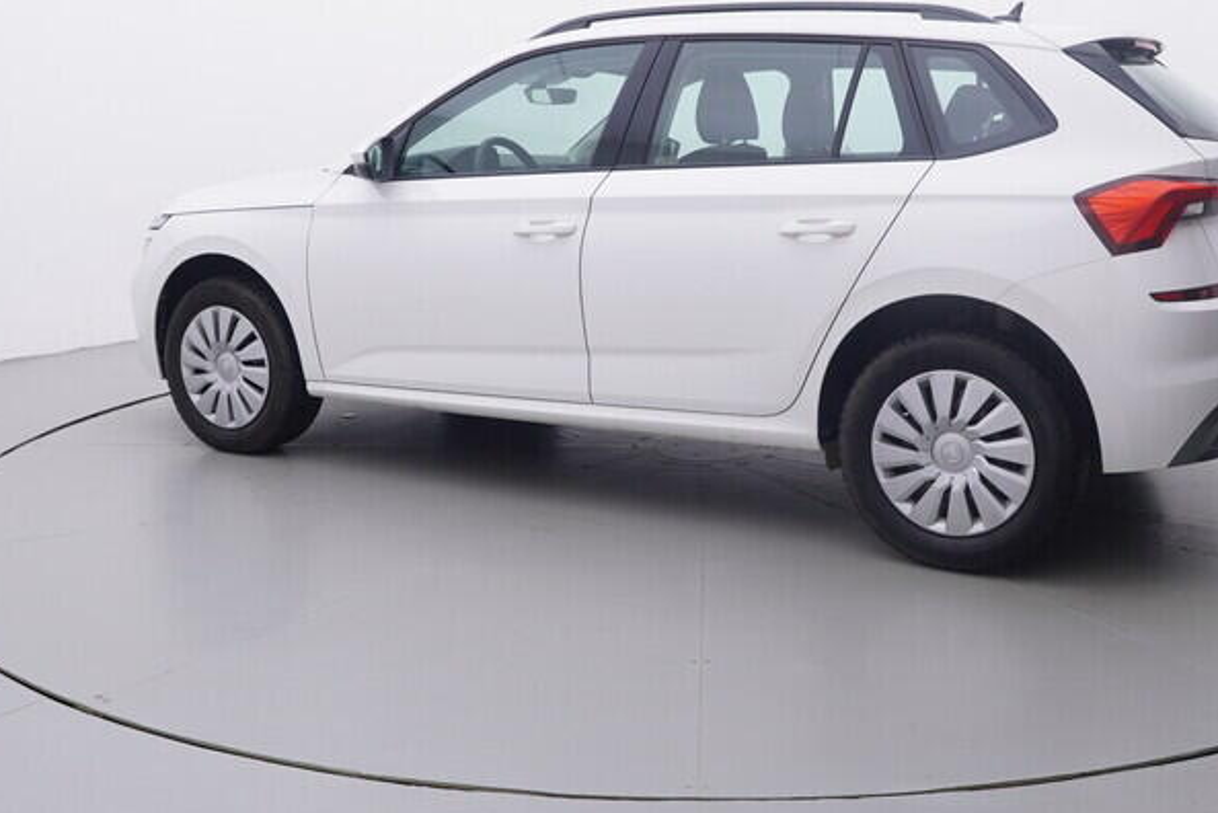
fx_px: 1315
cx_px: 694
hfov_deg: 49.5
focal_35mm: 39
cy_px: 275
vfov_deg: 34.1
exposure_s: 1/80
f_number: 5
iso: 200
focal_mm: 15
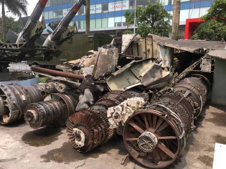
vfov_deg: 48.2
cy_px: 84
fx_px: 189
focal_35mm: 29
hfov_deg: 61.7
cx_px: 113
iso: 25
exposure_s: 1/630
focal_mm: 4.15
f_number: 2.2
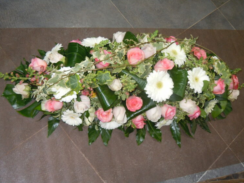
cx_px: 123
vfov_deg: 36.0
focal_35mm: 40
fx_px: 282
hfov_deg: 46.8
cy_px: 92
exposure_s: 1/30
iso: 200
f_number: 3.7
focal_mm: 7.1
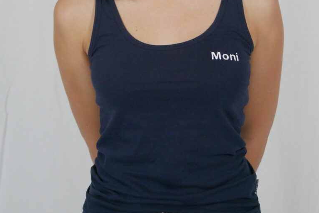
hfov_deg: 24.2
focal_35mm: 84
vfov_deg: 16.0
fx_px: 744
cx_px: 160
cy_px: 7
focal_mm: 30
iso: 2000
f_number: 4.4
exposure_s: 1/60
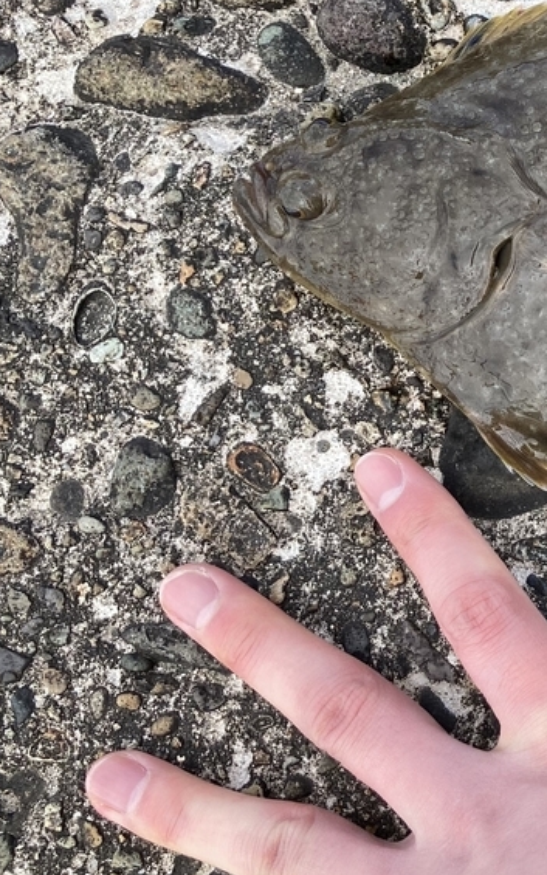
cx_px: 845
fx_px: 1503
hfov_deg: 18.1
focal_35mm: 63
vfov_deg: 32.2
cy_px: 300
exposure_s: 1/564
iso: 20
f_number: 1.8
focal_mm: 3.99
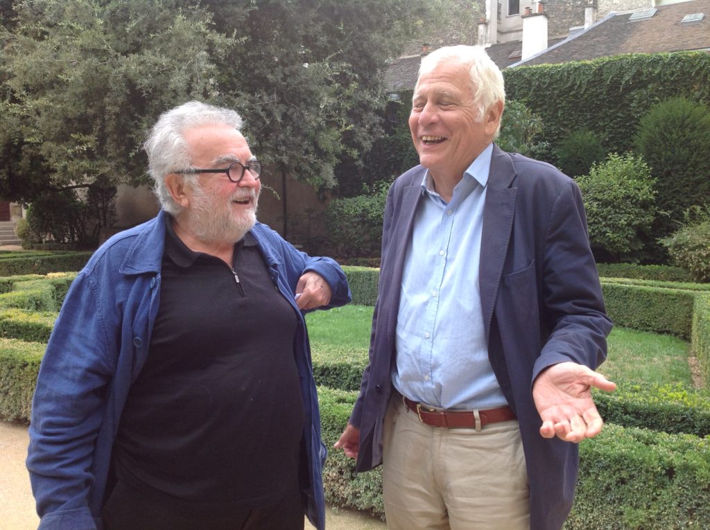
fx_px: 717
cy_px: 265
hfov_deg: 52.7
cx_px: 355
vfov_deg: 40.6
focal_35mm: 35
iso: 50
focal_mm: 4.28
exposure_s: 1/192
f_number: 2.4
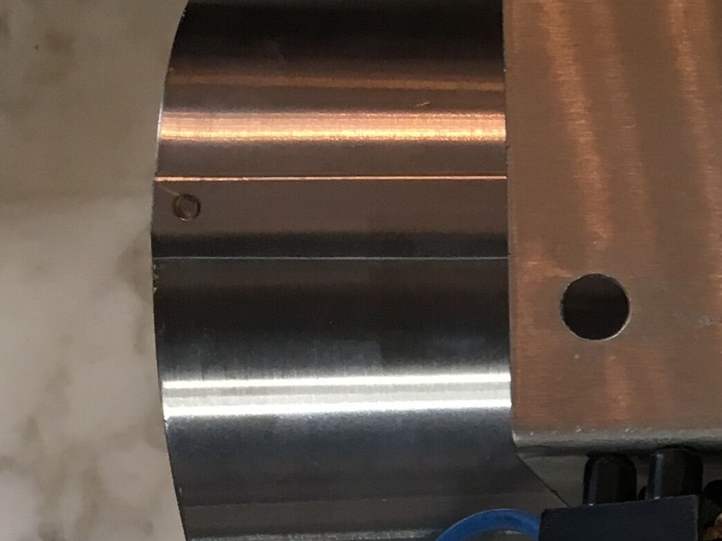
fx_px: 2336
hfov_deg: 15.7
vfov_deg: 12.8
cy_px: 709
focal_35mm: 112
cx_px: 1178
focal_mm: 4.15
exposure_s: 1/33
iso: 64
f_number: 2.2
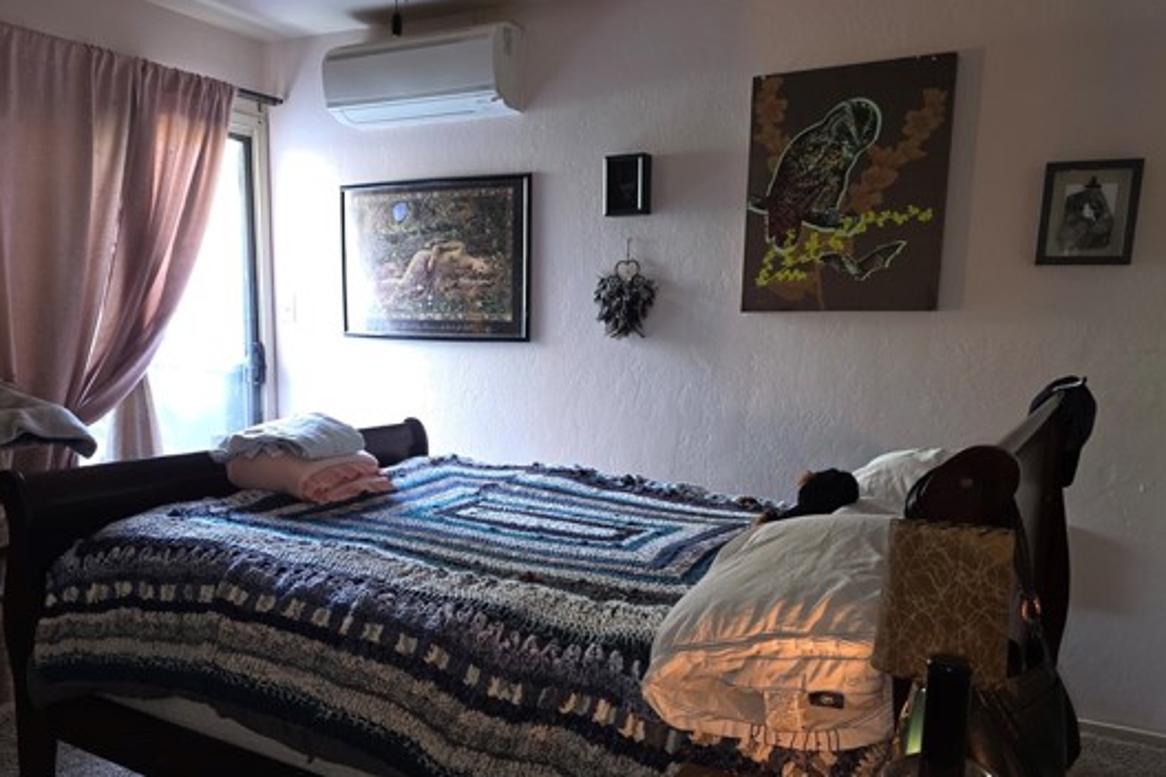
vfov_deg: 44.6
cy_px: 479
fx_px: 939
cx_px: 488
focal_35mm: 29
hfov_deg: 63.3
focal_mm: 6.3
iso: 1250
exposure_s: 1/15
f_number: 1.7
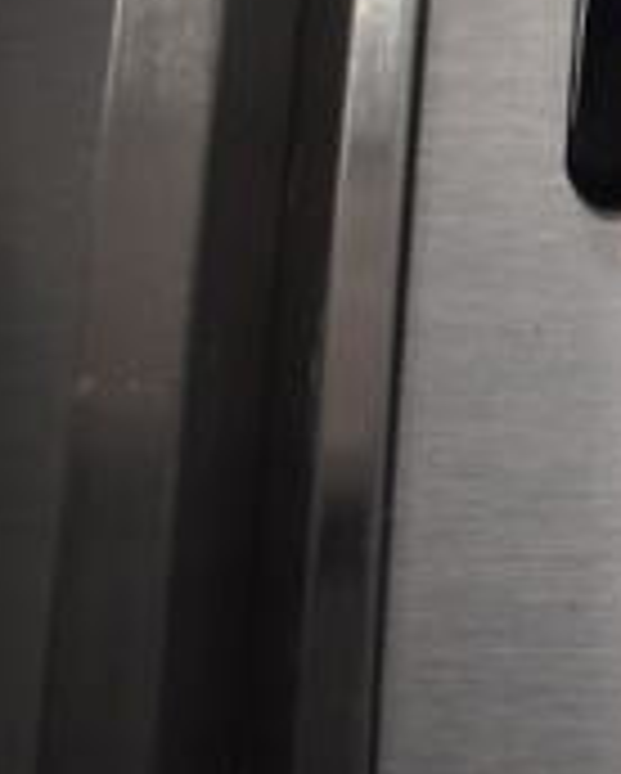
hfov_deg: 14.2
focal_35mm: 90
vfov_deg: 21.2
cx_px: 1264
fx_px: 2064
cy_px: 378
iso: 800
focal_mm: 18
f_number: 3.5
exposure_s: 1/200
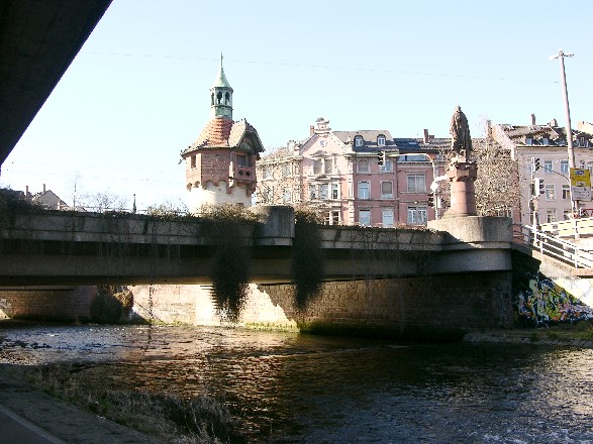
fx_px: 599
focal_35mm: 35
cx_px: 296
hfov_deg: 52.6
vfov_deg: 40.7
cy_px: 222
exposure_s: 1/78.1
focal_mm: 8.9
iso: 50
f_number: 5.6
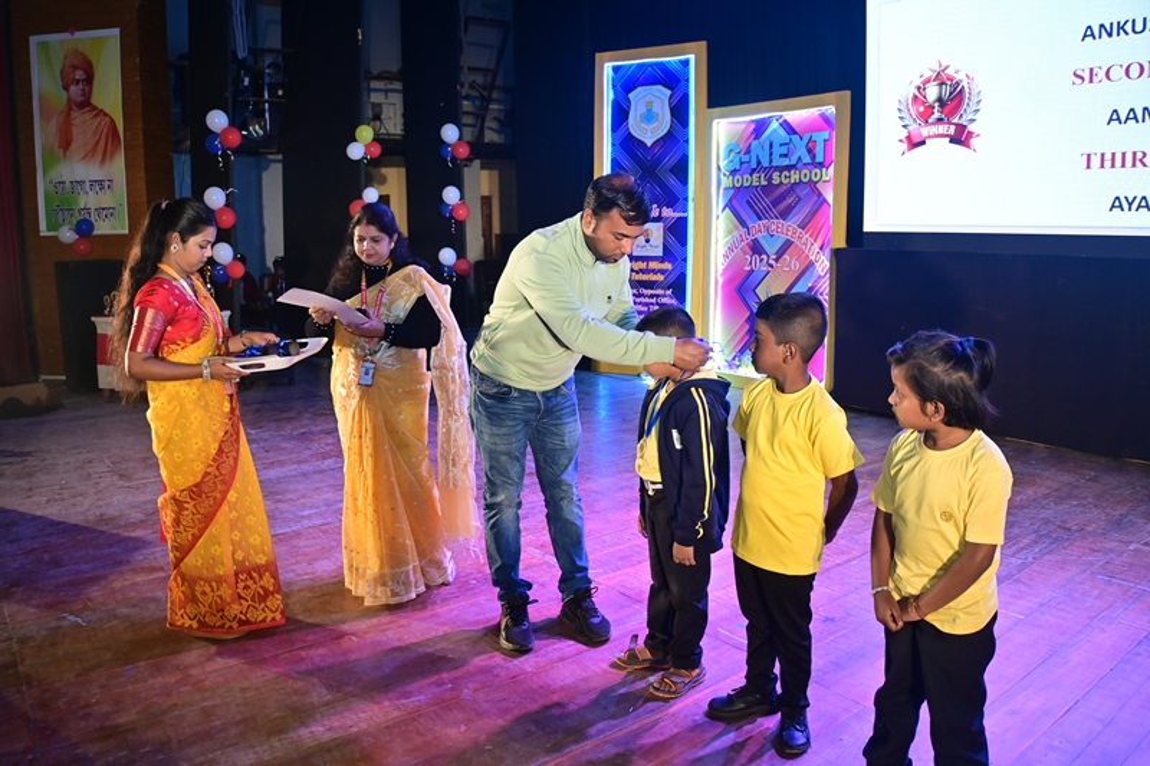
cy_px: 383
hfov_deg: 43.0
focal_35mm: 46
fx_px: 1461
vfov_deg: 29.4
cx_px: 575
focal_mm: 30.5
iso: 640
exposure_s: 1/200
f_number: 4.8
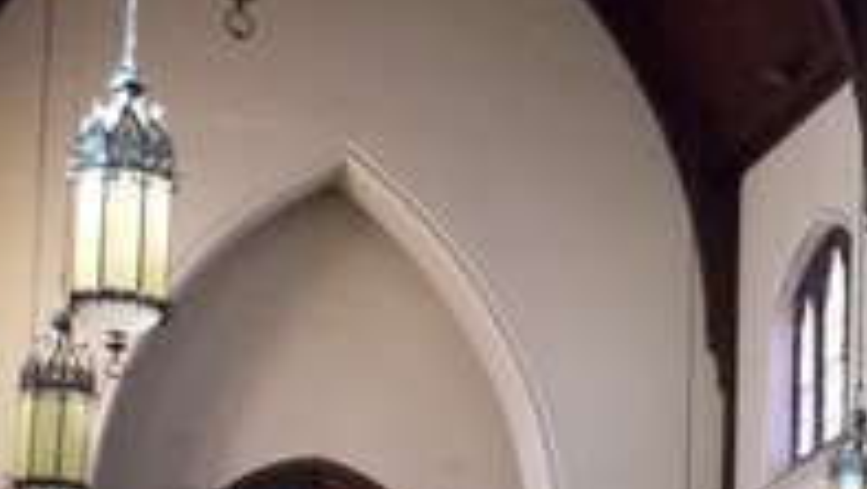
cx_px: 1263
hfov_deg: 18.7
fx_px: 2346
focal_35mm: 102
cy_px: 714
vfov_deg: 11.4
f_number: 3.1
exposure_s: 1/5
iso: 400
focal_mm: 4
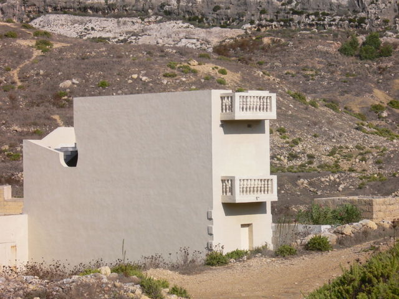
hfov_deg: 18.7
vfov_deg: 14.1
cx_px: 200
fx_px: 1210
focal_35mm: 105
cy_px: 150
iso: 80
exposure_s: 1/200
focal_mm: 17.4
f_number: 10
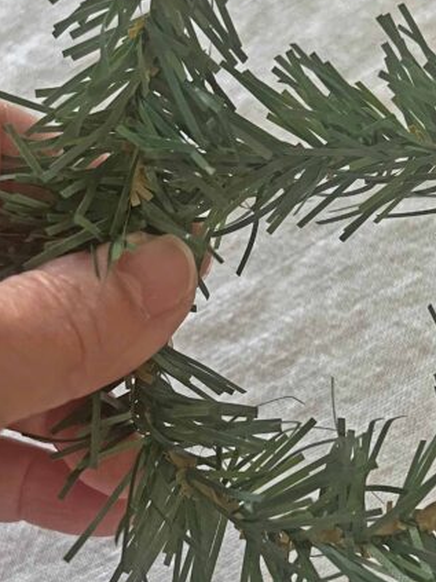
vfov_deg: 30.6
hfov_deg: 23.3
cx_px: 217
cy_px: 354
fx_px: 1059
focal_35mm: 63
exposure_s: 1/60
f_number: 1.5
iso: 250
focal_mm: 5.7
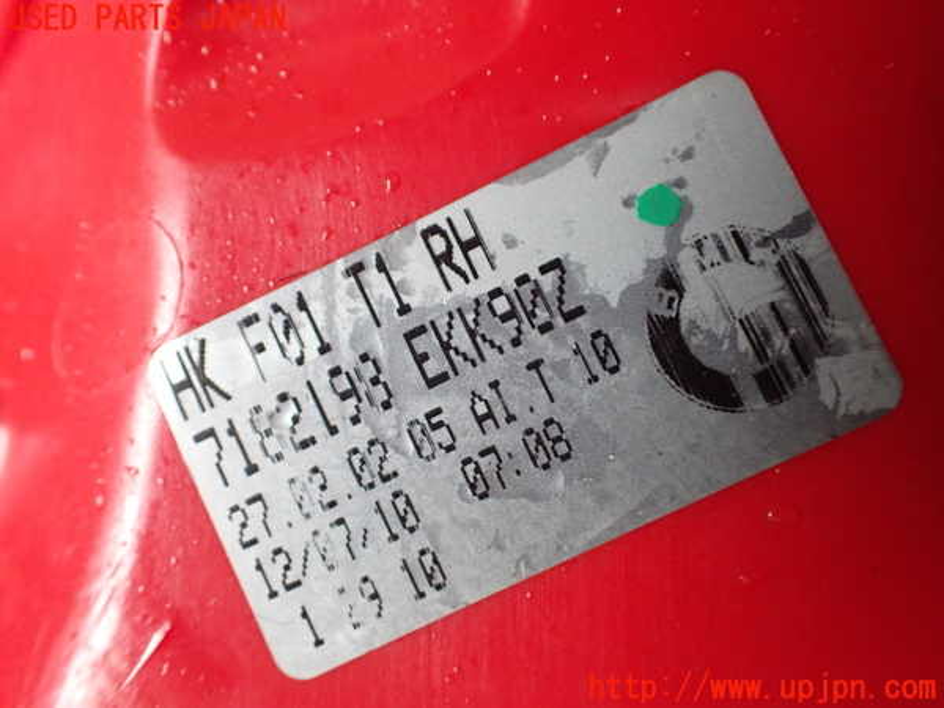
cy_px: 354
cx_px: 472
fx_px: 818
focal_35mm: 30
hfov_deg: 60.0
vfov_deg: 46.8
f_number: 2.3
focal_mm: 5.4
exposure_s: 1/80
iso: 800
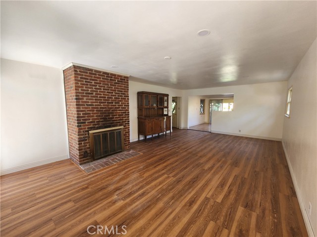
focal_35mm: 13
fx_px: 119
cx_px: 158
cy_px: 118
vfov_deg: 89.9
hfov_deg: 106.2
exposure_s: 1/60
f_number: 2.2
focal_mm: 2.2
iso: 125
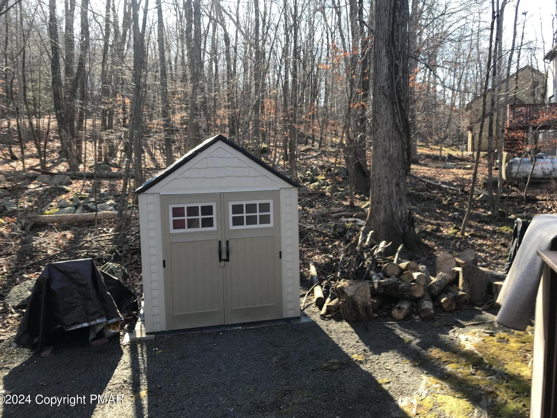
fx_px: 467
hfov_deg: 61.7
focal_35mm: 29
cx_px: 283
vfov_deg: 48.2
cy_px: 203
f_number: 1.8
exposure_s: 1/202
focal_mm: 3.99
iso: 20
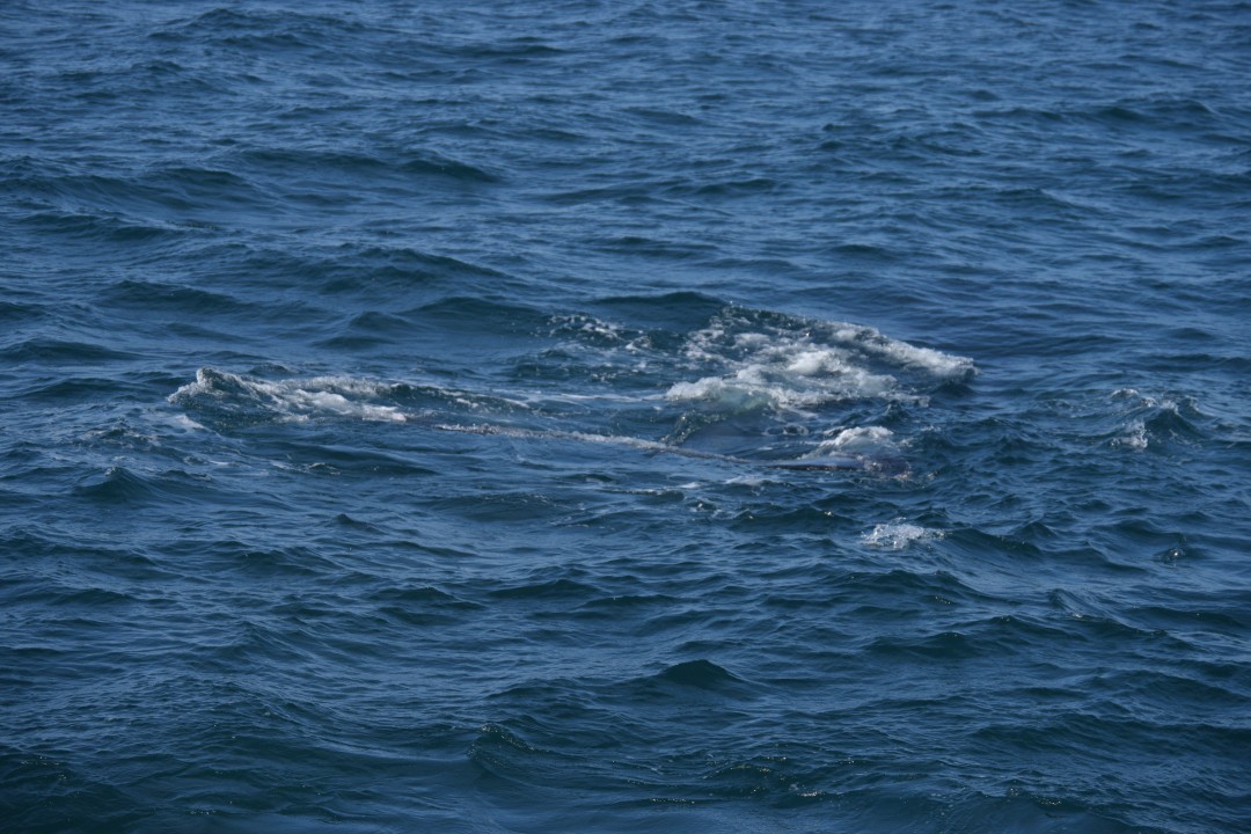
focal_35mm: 150
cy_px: 417
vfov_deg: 9.1
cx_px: 626
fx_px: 5212
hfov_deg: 13.7
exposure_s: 1/1600
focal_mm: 100
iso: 200
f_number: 5.6
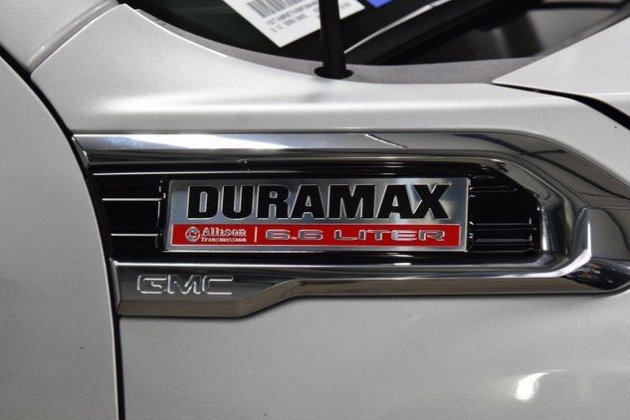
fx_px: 1645
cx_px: 315
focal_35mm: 94
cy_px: 211
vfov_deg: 14.6
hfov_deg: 21.7
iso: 1600
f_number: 5.6
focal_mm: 62
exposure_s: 1/125
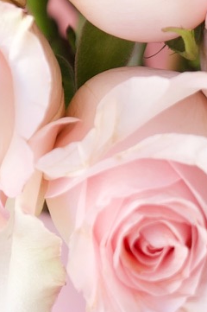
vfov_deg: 4.8
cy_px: -237
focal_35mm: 428
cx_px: 342
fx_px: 3698
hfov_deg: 3.2
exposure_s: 1/100
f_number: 2.8
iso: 160
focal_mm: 45
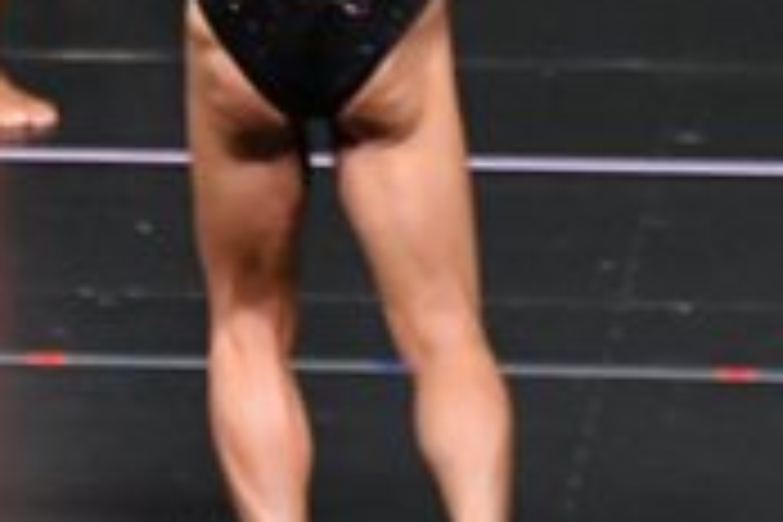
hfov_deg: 2.0
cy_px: -94
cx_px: -785
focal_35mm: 1004
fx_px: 21835
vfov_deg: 1.4
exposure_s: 1/400
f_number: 5.6
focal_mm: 150
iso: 5000
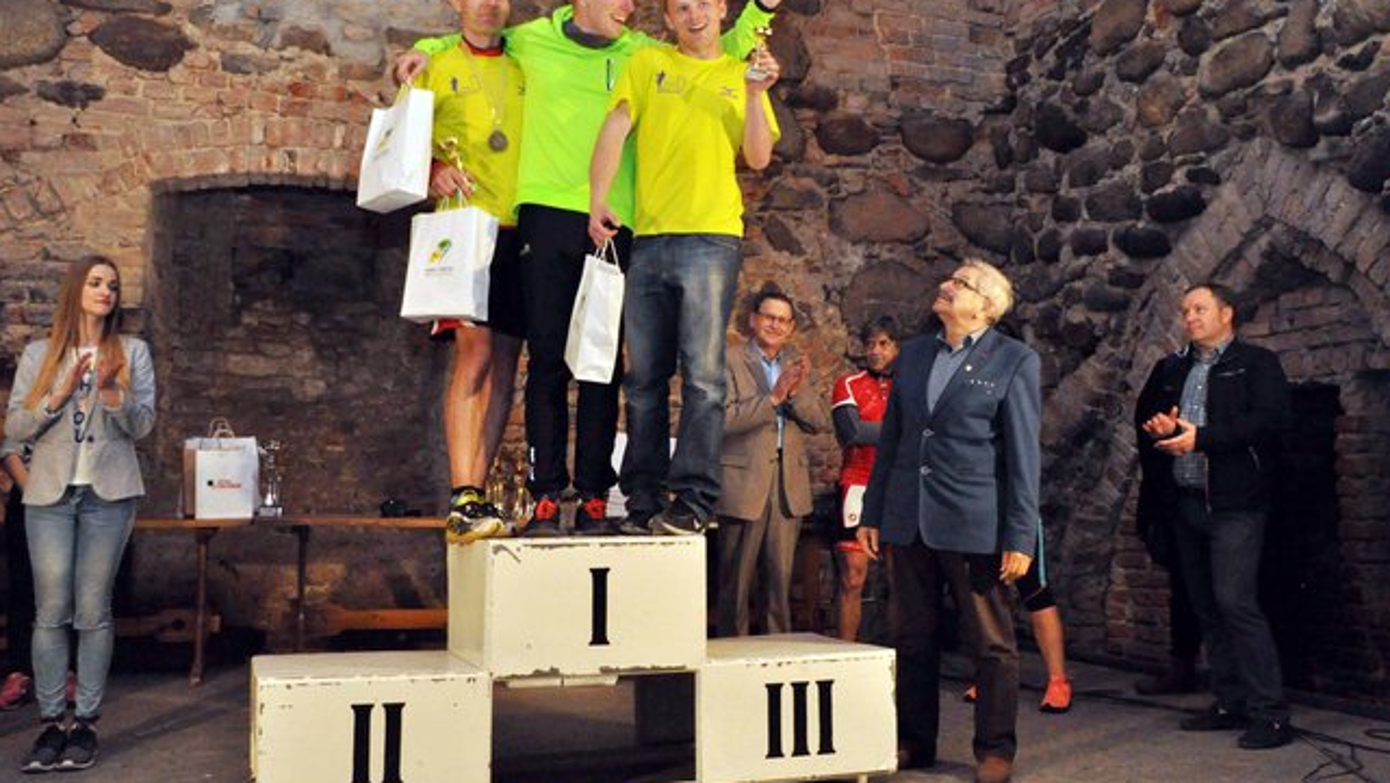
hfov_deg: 56.6
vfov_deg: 33.7
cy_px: 334
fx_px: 1290
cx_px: 703
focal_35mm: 35
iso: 3200
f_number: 13
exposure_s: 1/60
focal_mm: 22
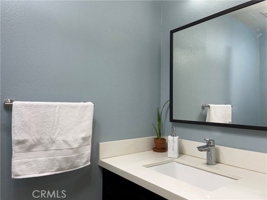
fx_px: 201
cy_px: 100
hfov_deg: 67.3
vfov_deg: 53.1
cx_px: 134
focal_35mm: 26
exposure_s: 1/133
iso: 32
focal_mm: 5.1
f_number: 1.6
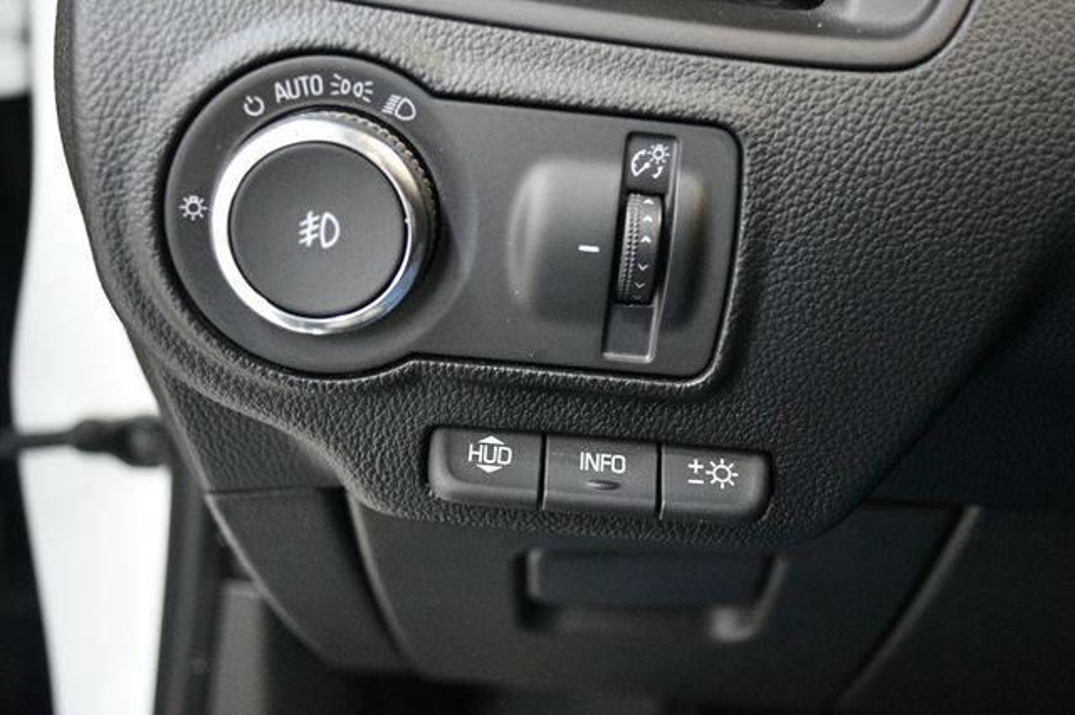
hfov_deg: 43.6
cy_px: 358
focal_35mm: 45
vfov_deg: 29.8
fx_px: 1343
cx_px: 538
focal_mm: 30
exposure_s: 1/60
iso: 7200
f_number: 4.5
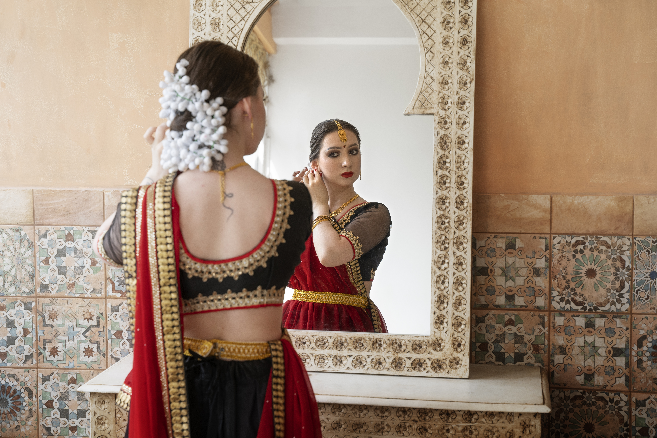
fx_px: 1077
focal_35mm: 59
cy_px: 219
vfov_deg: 23.0
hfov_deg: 33.9
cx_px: 328
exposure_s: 1/160
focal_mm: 59
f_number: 5.6
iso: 320
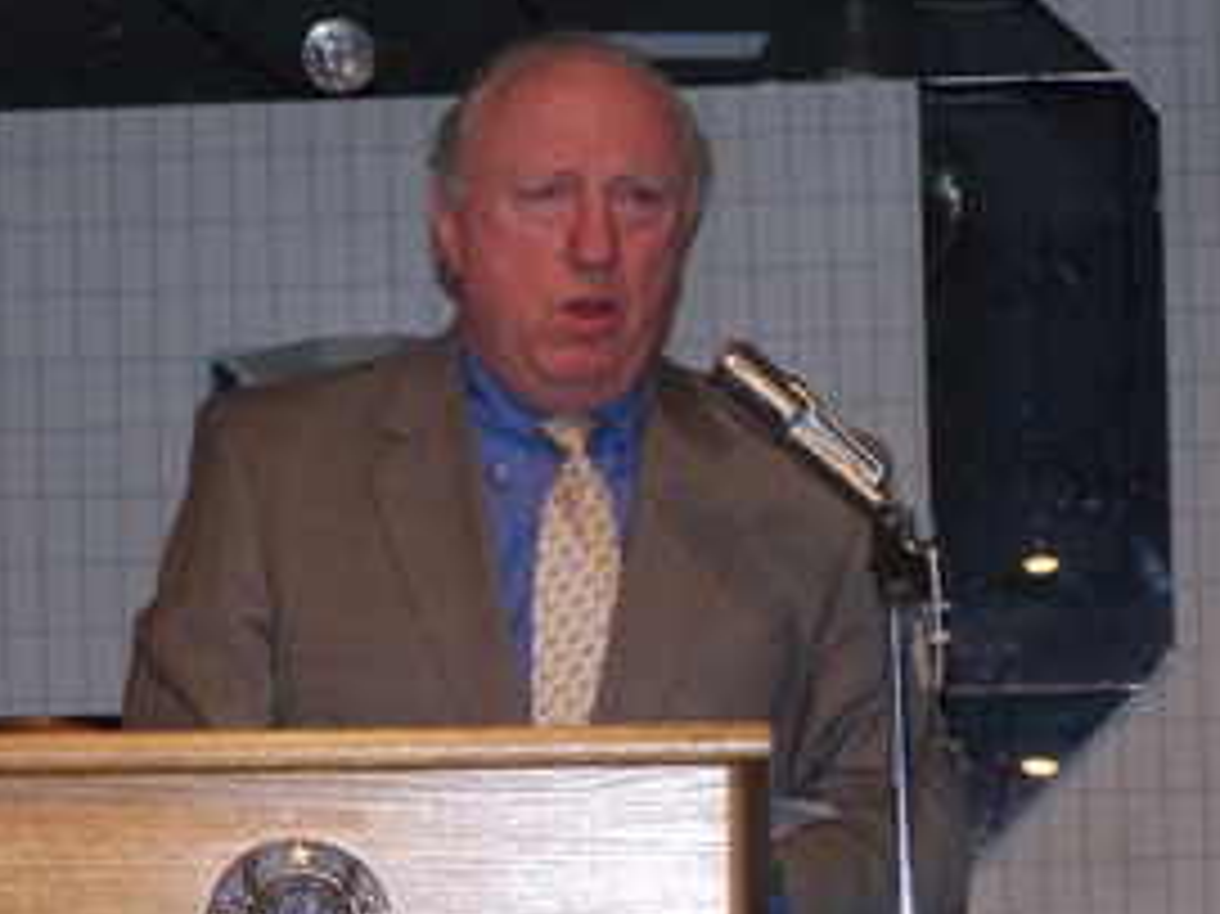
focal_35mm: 179
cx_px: 547
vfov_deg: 8.3
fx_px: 6306
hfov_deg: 11.0
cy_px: 513
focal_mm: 23.1
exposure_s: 1/100
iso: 140
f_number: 3.2
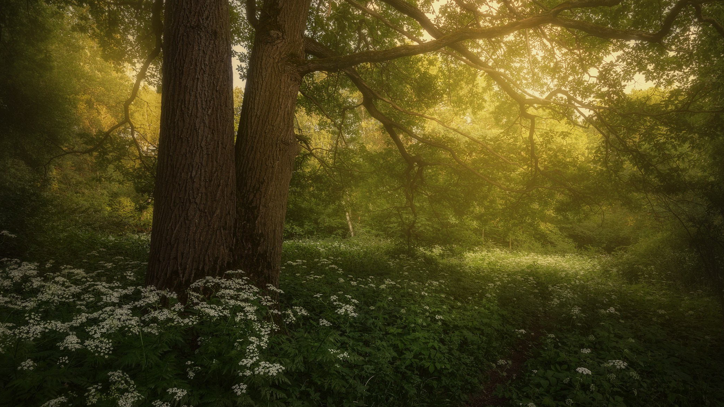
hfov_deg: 95.9
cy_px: 183
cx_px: 359
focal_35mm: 17
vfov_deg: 63.8
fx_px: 326
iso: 640
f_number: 11
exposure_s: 1/30
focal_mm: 16
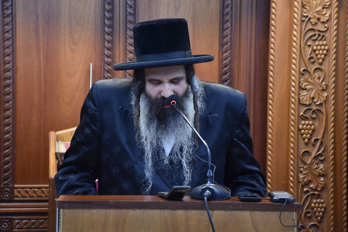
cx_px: 164
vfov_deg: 12.8
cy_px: 115
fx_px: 1034
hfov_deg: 19.1
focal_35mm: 107
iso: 1250
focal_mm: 66
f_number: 5.6
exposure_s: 1/60
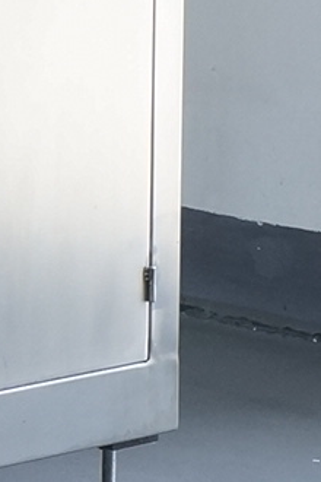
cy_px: -270
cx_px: -800
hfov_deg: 3.7
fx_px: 4748
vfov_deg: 5.7
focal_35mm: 355
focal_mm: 32
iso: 500
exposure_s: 1/60
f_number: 9
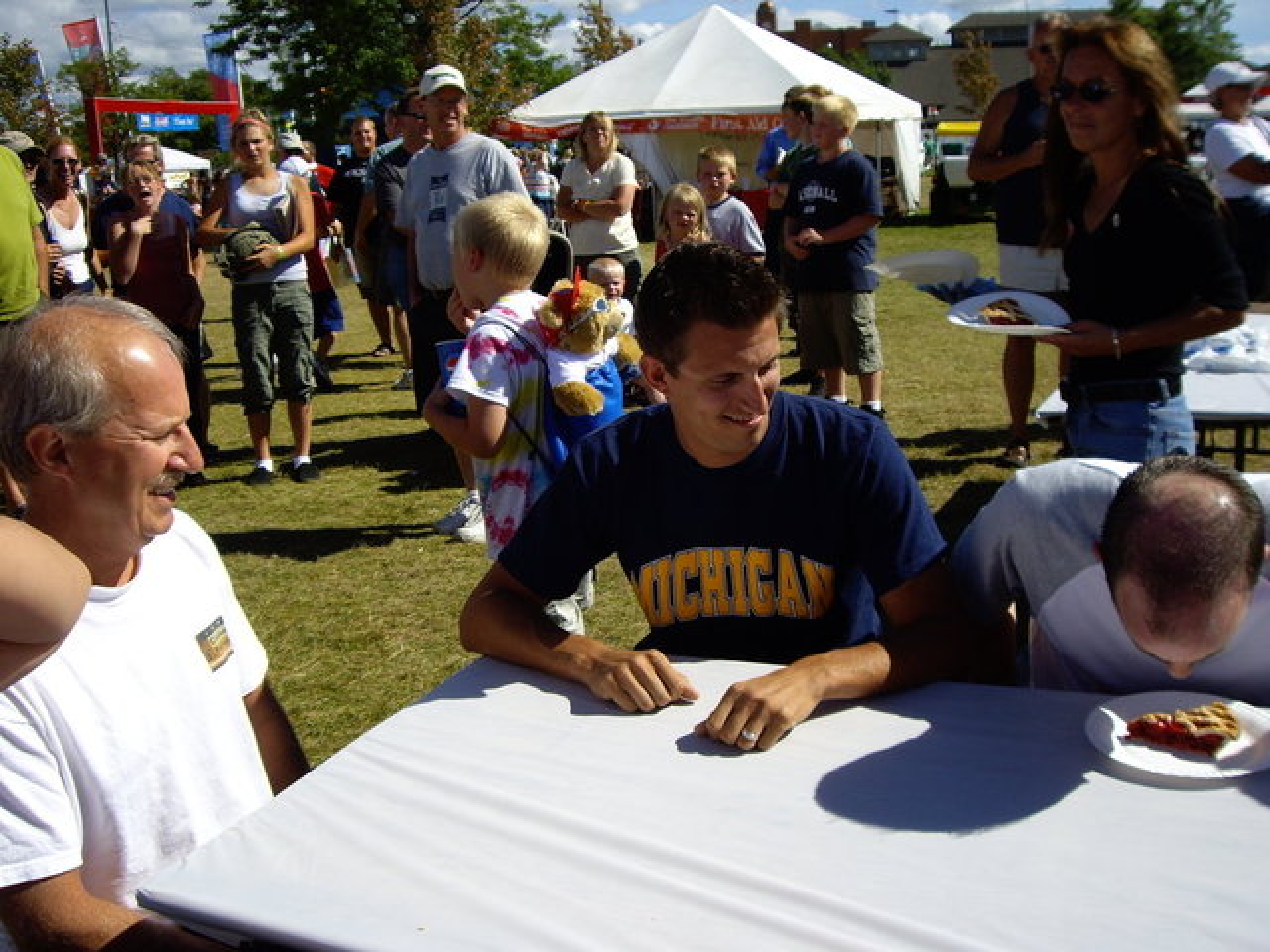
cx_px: 635
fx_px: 1394
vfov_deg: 37.7
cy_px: 476
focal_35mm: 38
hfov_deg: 49.0
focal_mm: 6.2
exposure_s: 1/500
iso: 50
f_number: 4.3
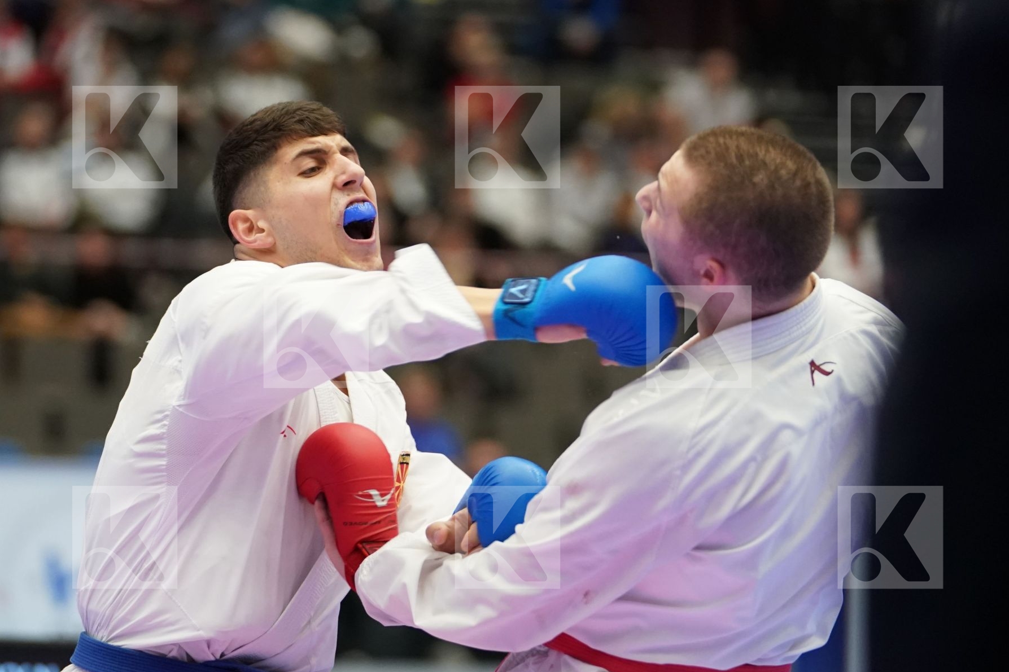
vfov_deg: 9.9
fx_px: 3867
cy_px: 337
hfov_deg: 14.9
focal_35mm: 138
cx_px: 508
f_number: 2.8
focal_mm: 137
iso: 3200
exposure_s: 1/1000
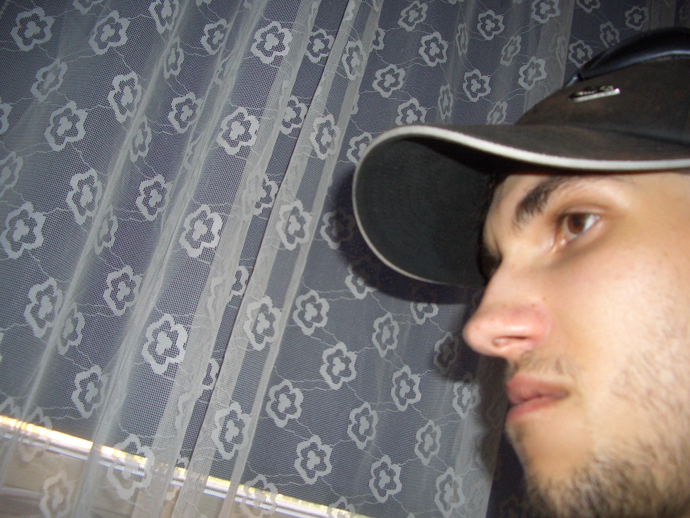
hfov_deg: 52.6
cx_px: 345
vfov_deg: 40.7
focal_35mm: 35
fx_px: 698
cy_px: 259
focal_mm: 5.8
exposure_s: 1/60
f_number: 2.6
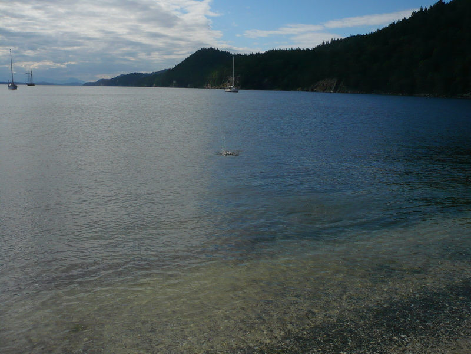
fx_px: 476
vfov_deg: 40.7
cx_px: 236
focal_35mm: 35
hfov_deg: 52.6
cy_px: 177
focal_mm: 5.8
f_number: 8
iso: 100
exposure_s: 1/500
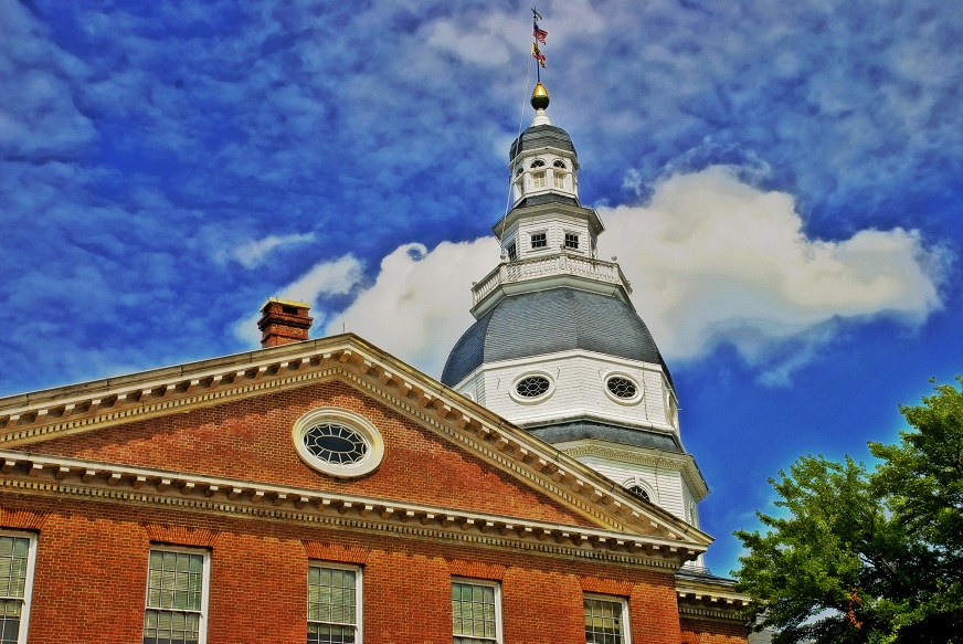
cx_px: 482
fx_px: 1606
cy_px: 322
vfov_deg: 22.7
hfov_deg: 33.4
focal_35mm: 60
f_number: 11
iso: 125
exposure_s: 1/125
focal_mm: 40
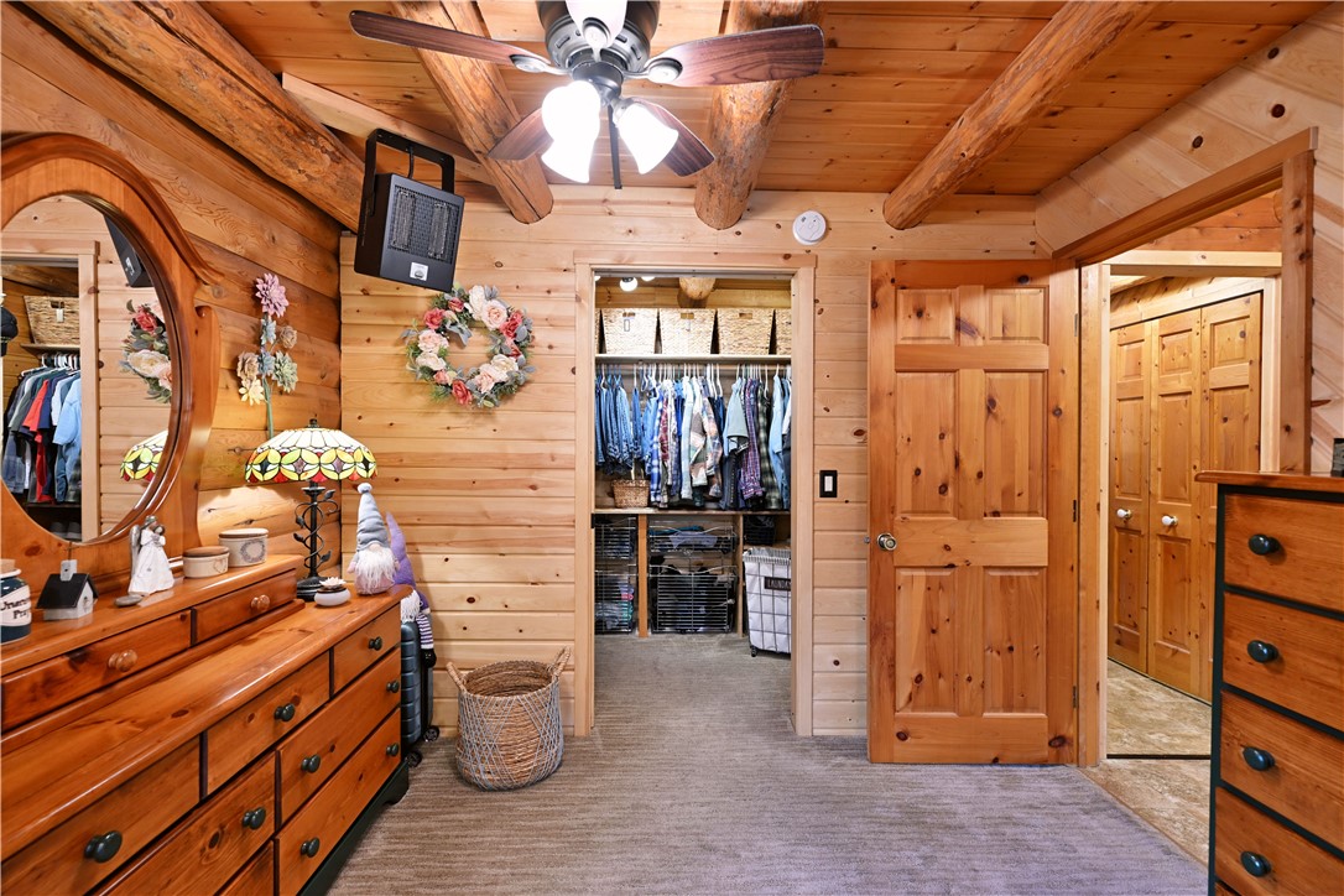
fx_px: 597
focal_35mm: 16
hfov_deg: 96.7
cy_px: 448
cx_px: 672
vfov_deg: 73.7
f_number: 5.6
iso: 400
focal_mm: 16
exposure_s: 1/8
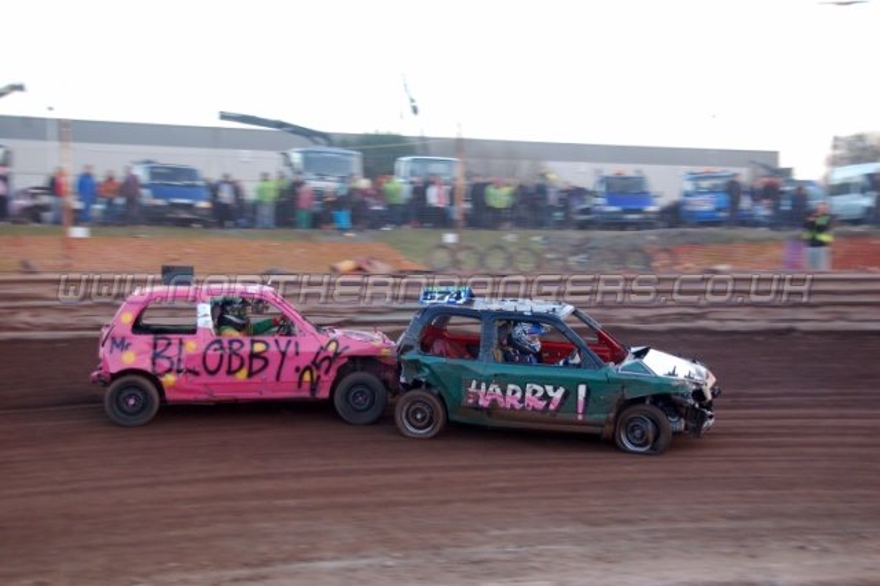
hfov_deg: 42.3
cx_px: 440
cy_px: 293
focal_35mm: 46
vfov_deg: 28.9
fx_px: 1136
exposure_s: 1/125
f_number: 4.5
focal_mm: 31
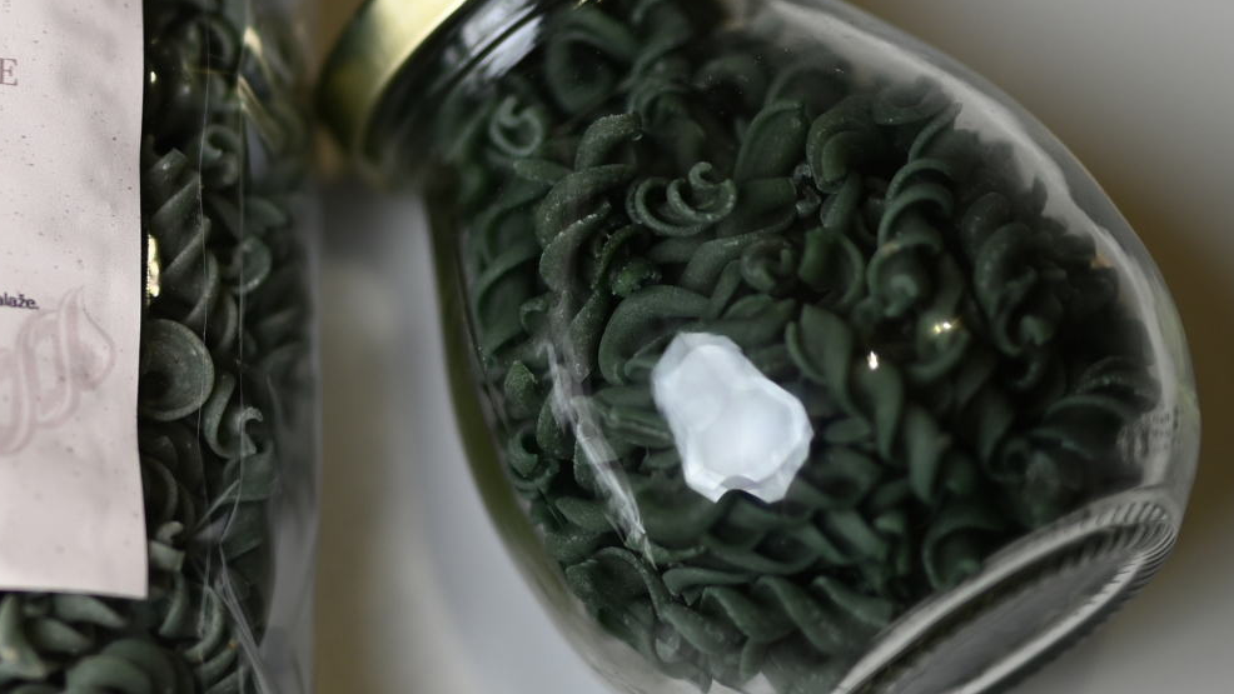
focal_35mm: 136
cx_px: -98
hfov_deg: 15.4
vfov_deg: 8.9
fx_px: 4451
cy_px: 202
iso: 200
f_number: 1.4
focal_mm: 50
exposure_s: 1/250
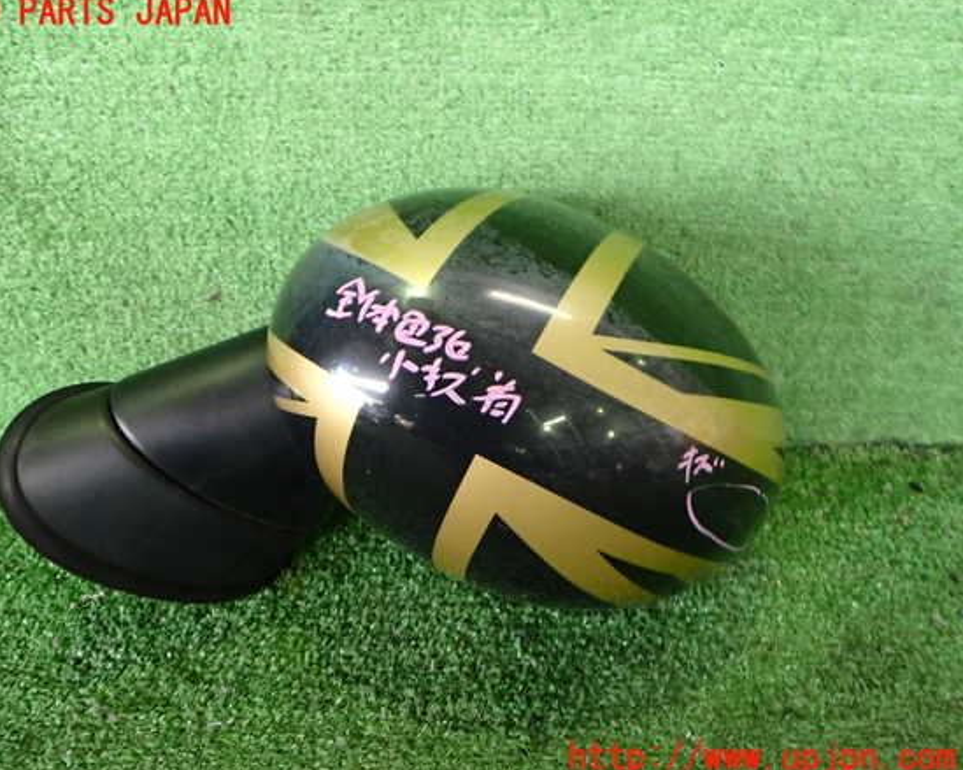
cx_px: 439
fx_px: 912
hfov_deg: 55.6
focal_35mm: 32
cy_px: 386
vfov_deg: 45.8
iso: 500
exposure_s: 1/60
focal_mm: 5.4
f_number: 2.3
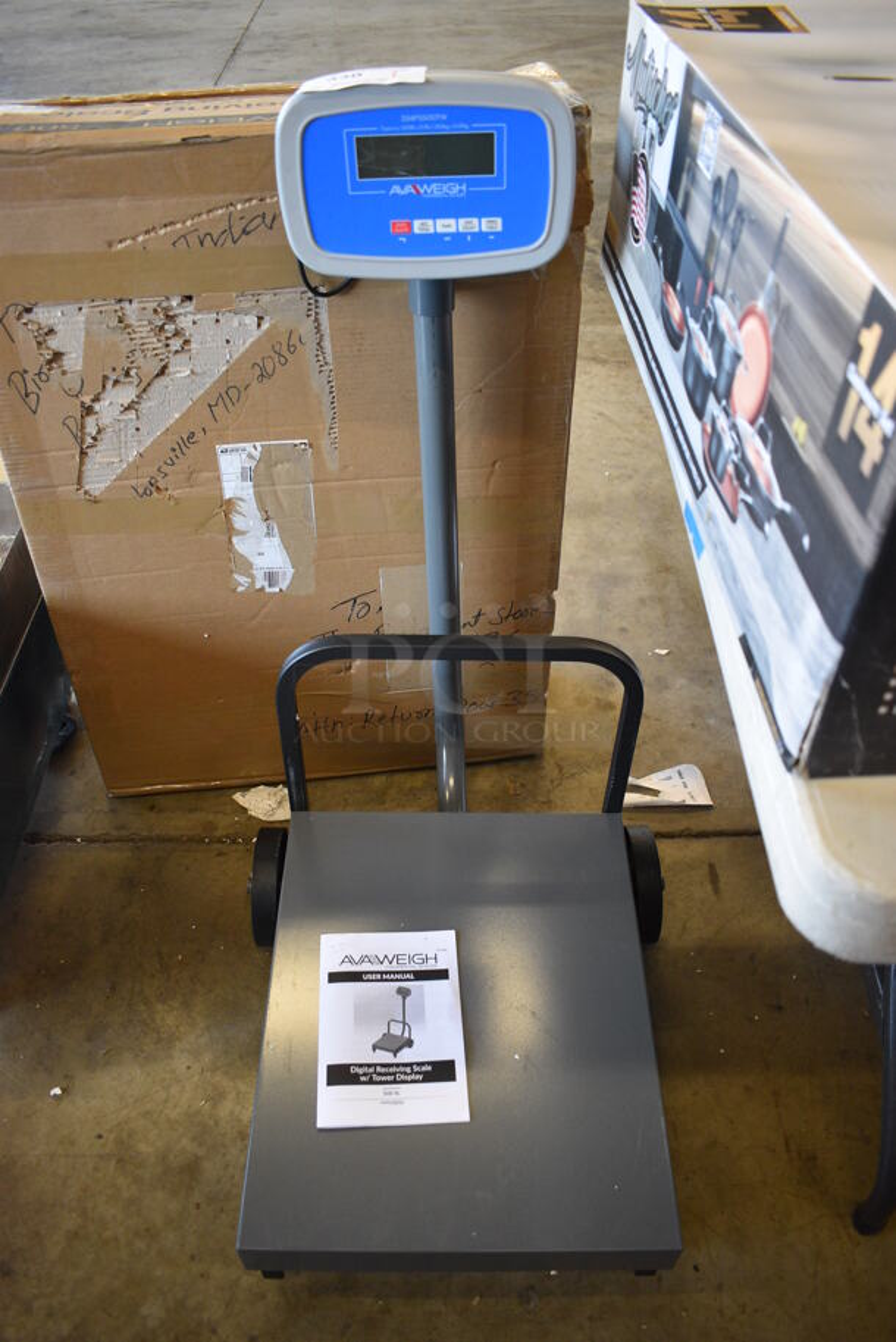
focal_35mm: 27
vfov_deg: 67.3
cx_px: 448
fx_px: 1006
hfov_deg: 48.0
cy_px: 671
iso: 1000
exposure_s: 1/125
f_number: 3.5
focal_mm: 18
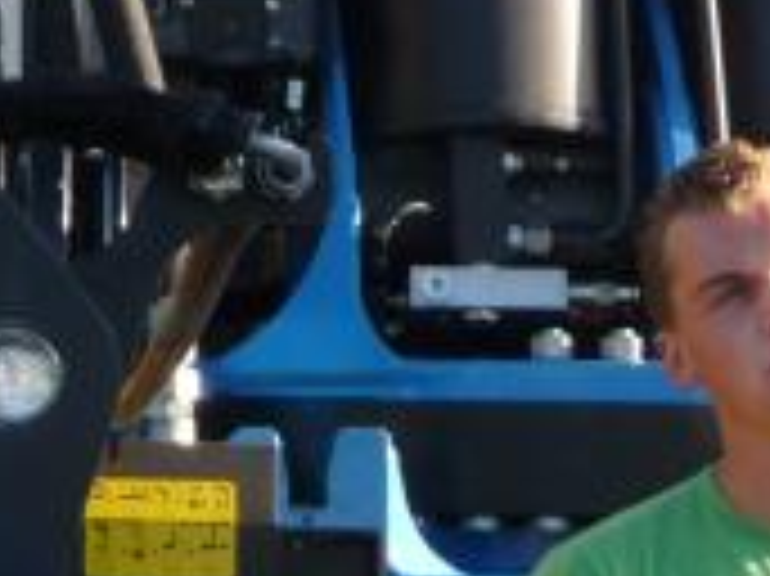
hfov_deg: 4.4
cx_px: 1004
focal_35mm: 450
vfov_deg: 3.3
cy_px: 806
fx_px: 10003
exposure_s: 1/125
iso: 100
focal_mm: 21.8
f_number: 4.7
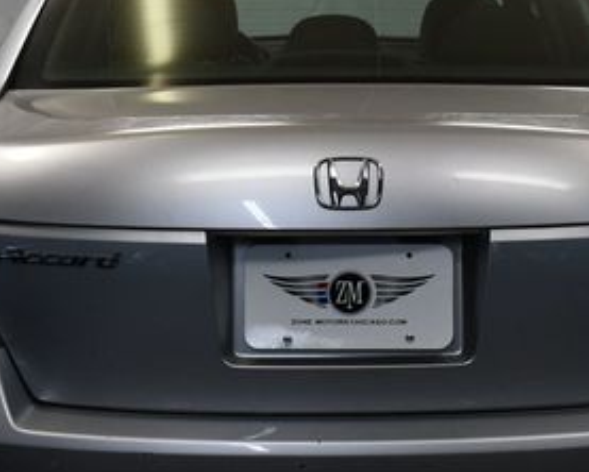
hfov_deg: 24.4
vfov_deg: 19.7
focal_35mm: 78
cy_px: 262
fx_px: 1361
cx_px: 340
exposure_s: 1/250
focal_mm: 18
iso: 560
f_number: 3.5
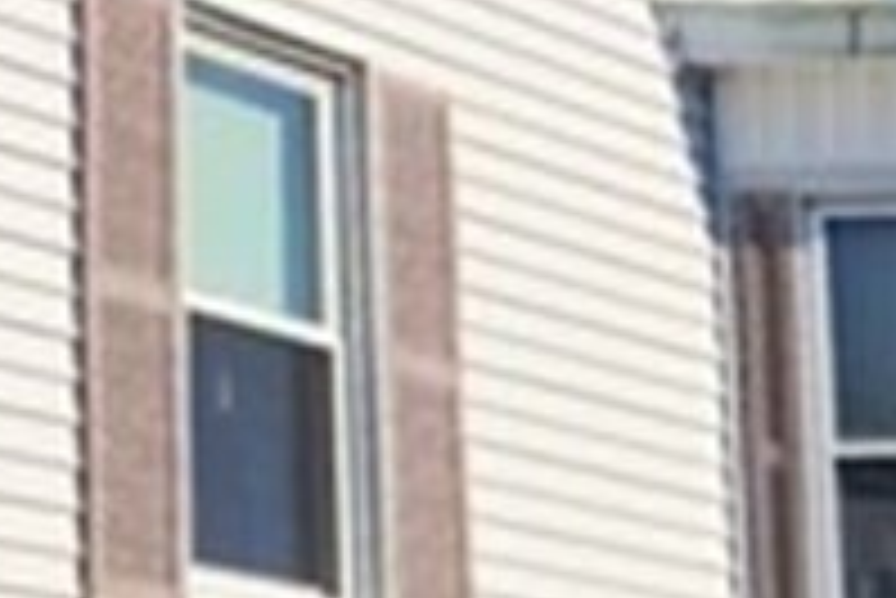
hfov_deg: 16.4
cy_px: 31
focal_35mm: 123
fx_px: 3063
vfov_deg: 11.1
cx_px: 74
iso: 20
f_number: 1.8
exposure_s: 1/2339
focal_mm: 5.4
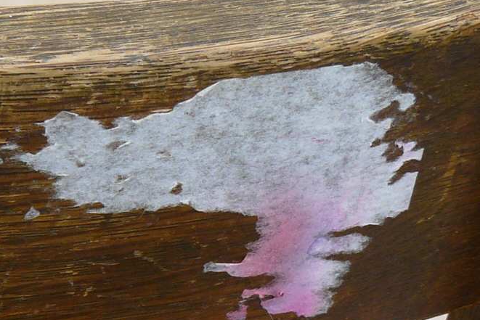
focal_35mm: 116
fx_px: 1547
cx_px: 33
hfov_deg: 17.3
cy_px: 237
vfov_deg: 11.8
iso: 100
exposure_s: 1/200
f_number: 4.5
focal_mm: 6
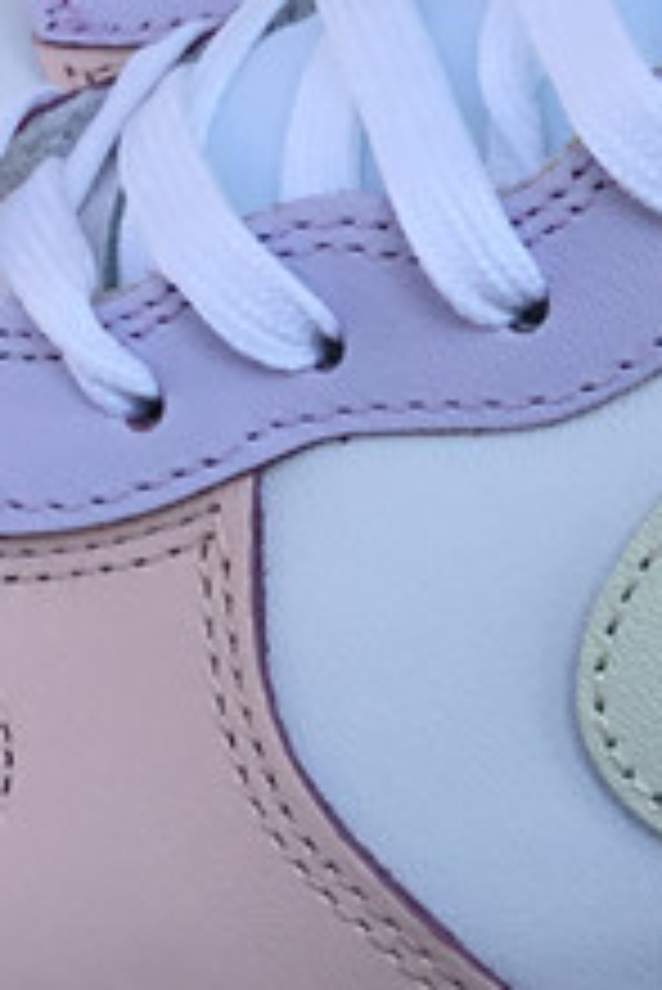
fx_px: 3635
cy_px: 295
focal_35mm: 132
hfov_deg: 10.3
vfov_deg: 15.5
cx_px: 761
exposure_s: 1/727
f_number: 2.4
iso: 25
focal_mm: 3.3
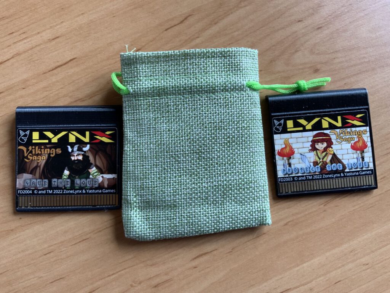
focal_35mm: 29
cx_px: 195
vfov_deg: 48.2
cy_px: 146
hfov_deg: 61.7
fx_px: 327
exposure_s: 1/100
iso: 64
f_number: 1.8
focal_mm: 3
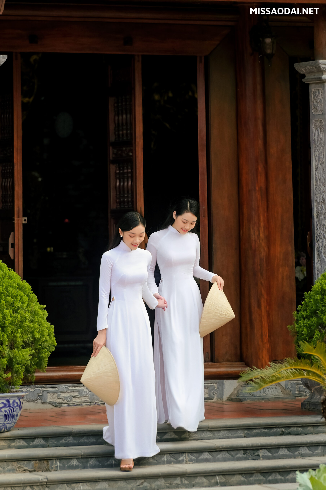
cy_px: 245
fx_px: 2721
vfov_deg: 10.3
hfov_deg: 6.9
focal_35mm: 200
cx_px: 163
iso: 125
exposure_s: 1/400
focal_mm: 200
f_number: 4
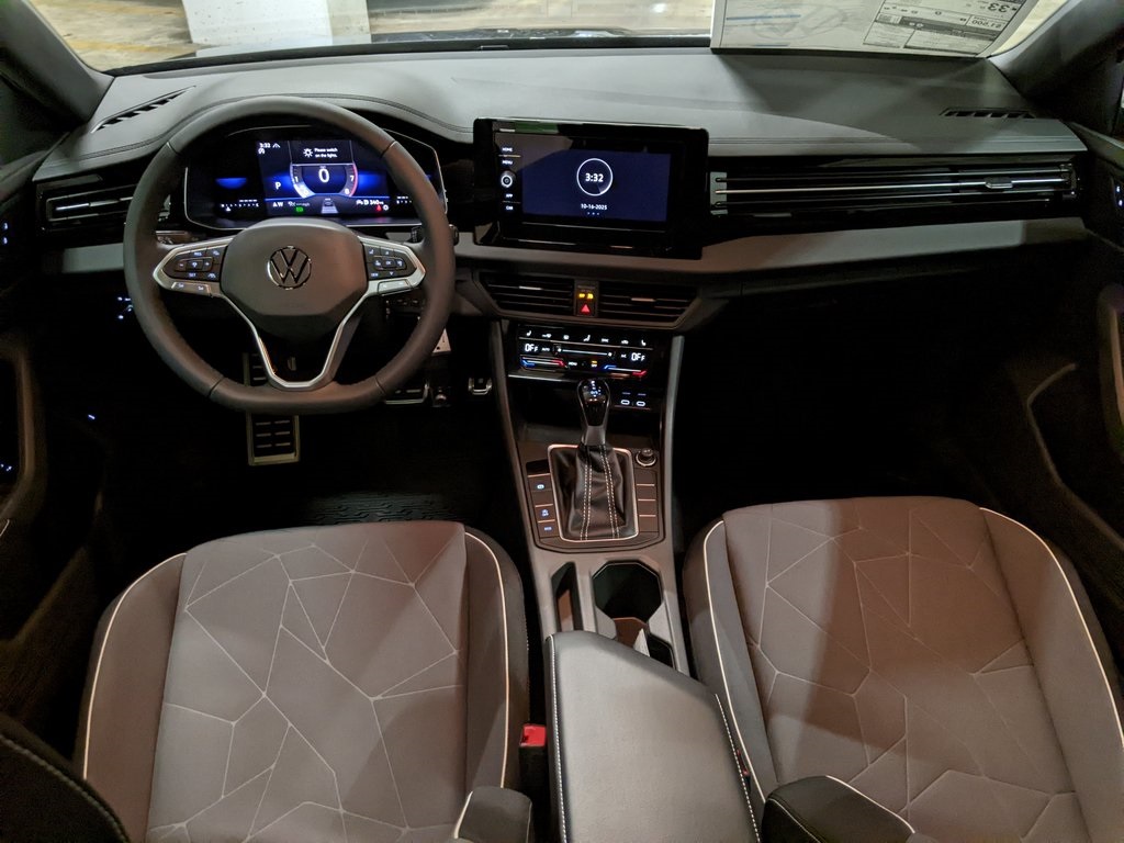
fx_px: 877
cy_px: 422
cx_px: 562
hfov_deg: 65.3
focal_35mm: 27
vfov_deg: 51.4
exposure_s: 1/24
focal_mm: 4.44
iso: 705
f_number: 1.8
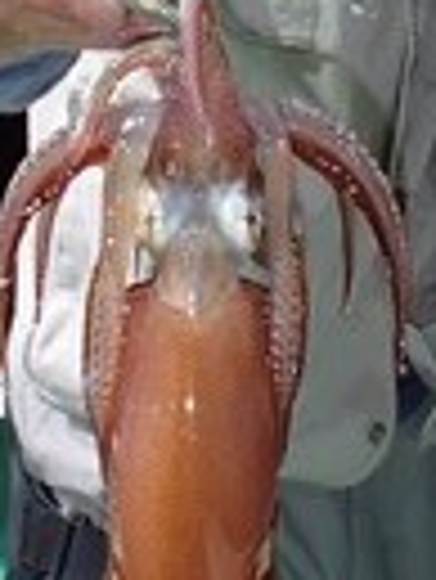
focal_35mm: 104
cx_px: 364
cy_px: 157
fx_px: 1744
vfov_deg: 18.8
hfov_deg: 14.2
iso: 320
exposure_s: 1/30
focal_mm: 5
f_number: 3.9
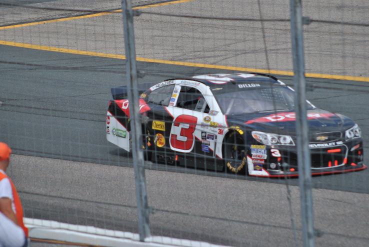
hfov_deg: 7.2
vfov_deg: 4.8
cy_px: 124
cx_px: 184
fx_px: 2925
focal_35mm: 285
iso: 100
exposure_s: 1/800
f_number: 5.6
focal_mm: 190
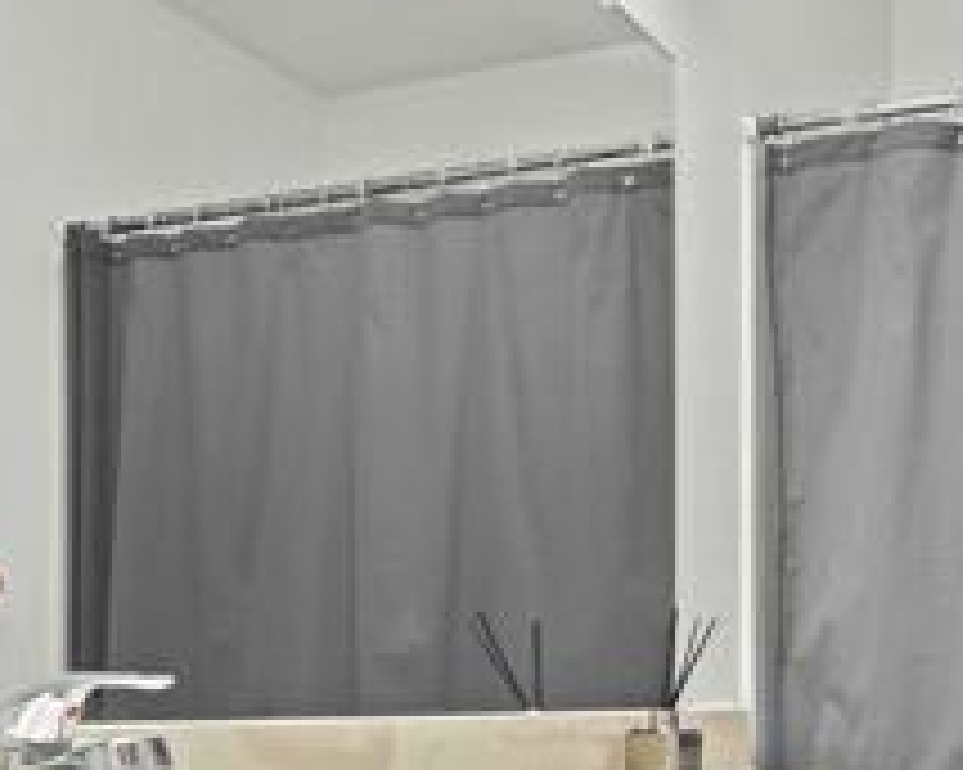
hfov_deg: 38.2
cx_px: 878
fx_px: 1282
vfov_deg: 31.3
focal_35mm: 45
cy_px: 745
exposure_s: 1/13
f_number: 4
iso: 1000
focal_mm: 16
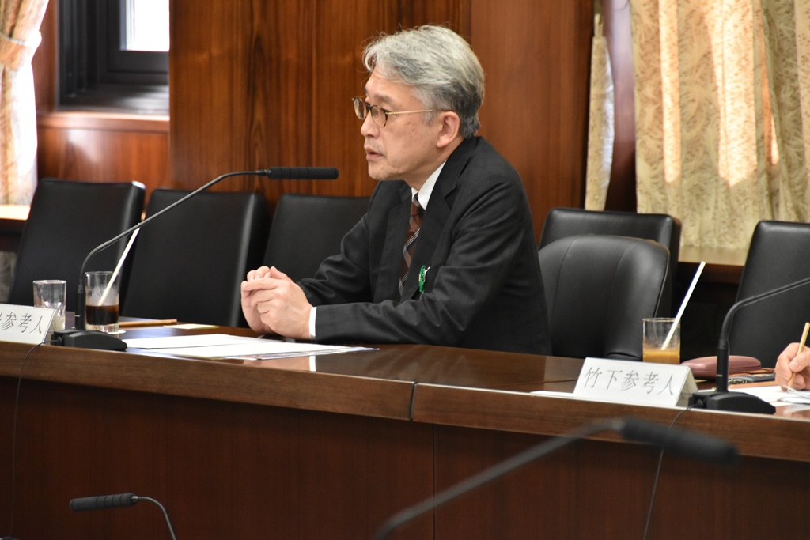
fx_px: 6750
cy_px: 270
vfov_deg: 4.6
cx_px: 405
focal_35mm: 300
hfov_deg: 6.9
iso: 2500
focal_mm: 200
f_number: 6.3
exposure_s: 1/160
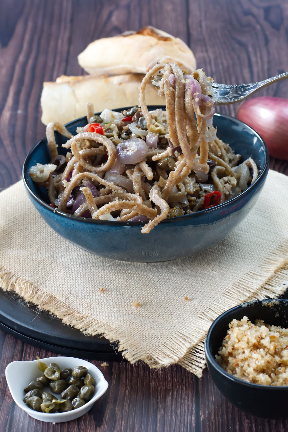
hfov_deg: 18.2
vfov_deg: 27.0
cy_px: 216
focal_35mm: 75
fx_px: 900
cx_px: 144
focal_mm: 50
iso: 1600
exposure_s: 1/40
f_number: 6.3
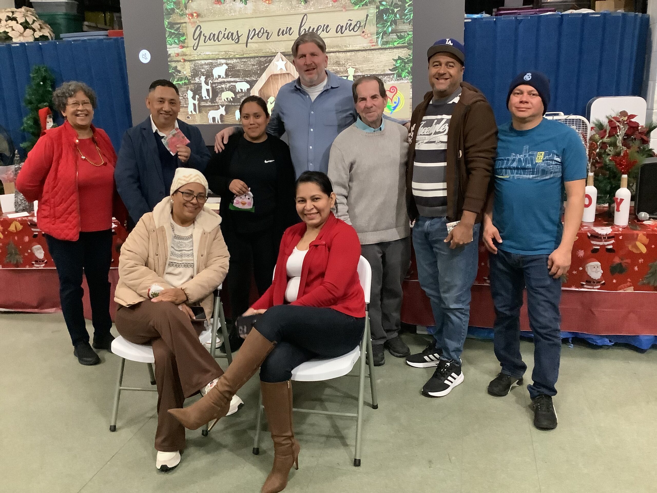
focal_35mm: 31
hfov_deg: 58.4
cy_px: 246
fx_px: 588
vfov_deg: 45.4
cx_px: 328
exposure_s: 1/30
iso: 640
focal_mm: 3.3
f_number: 2.4
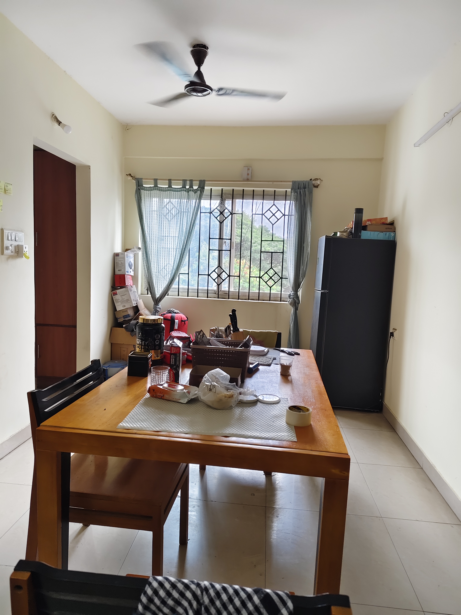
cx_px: 230
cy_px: 308
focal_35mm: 24
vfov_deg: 71.6
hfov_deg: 56.8
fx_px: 426
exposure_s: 1/100
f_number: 1.88
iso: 594
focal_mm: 5.56
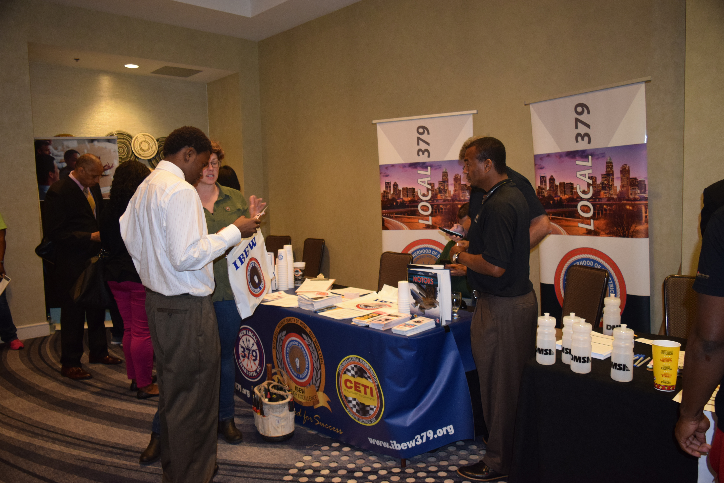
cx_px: 362
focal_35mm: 27
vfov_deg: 47.9
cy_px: 242
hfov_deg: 67.4
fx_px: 543
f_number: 3.5
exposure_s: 1/60
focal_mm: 18
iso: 1250
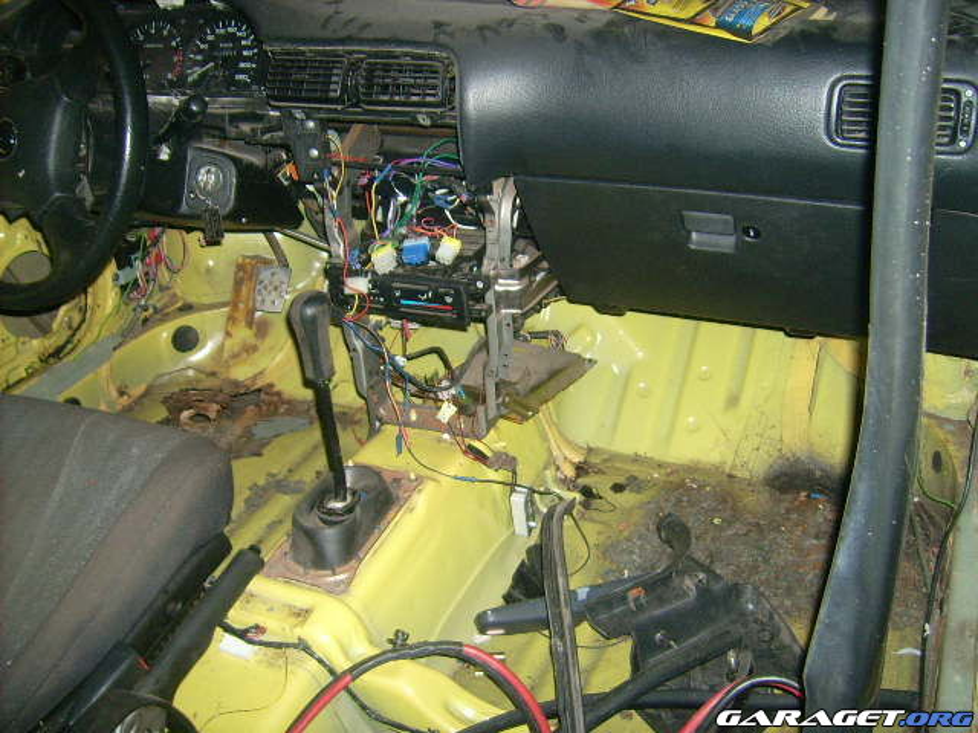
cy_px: 366
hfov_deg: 52.6
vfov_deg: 40.7
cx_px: 489
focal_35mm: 35
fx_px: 989
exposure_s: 1/60
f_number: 2.8
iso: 100
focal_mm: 5.95
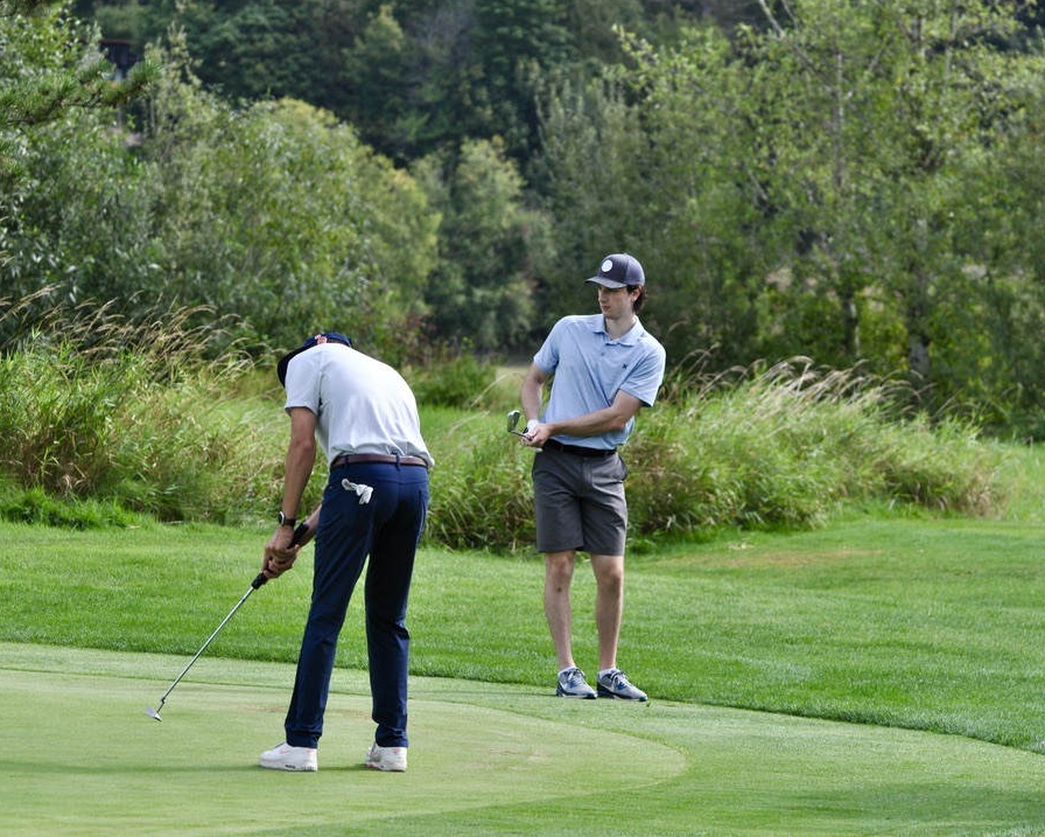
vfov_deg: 8.1
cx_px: 573
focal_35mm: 191
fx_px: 5908
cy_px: 419
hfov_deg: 10.1
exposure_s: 1/1600
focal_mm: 112
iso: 400
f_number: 5.6
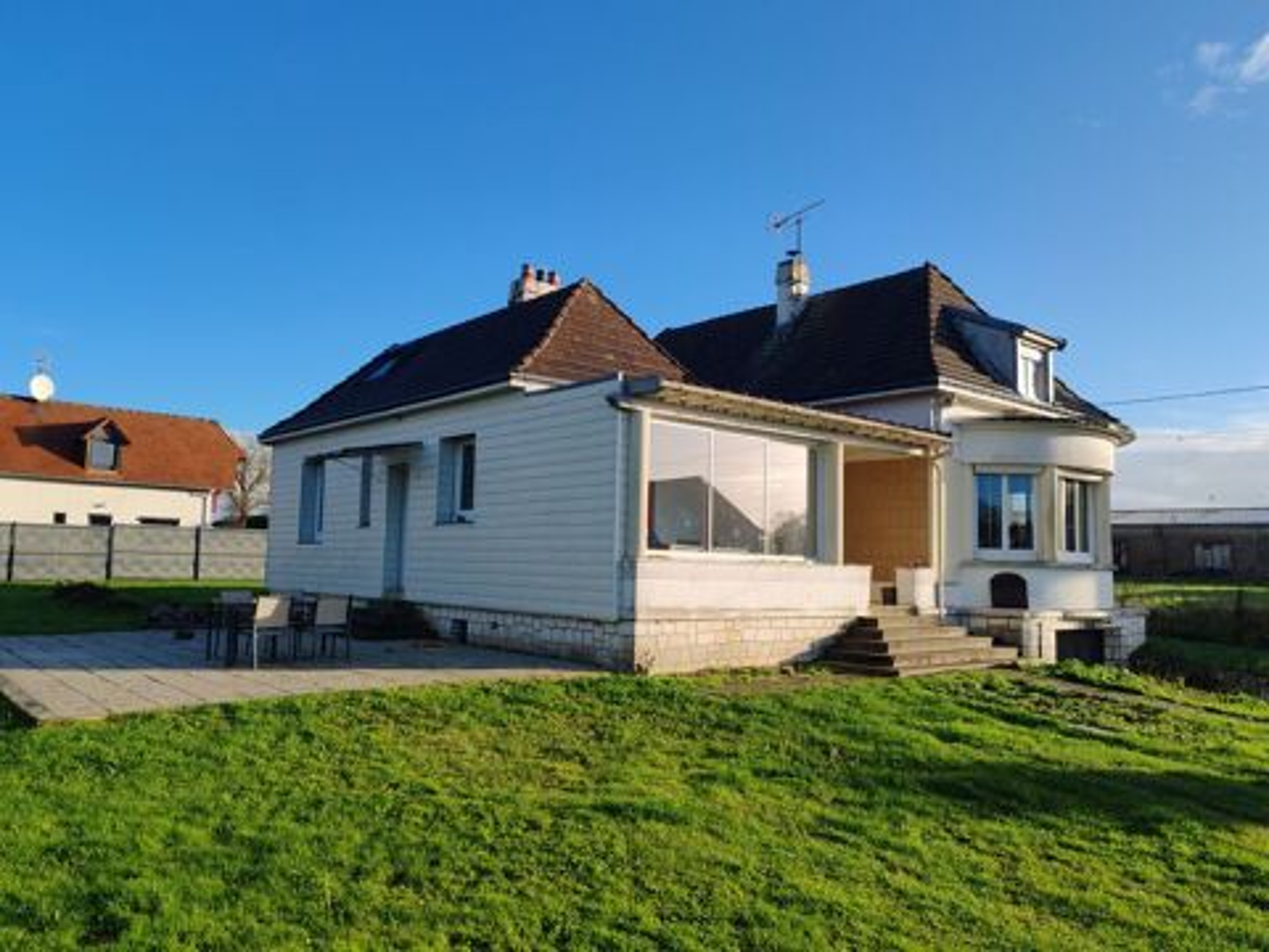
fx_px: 990
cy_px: 476
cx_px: 634
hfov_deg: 65.3
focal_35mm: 27
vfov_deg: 51.4
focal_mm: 6.12
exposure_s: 1/480
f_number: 1.9
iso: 50
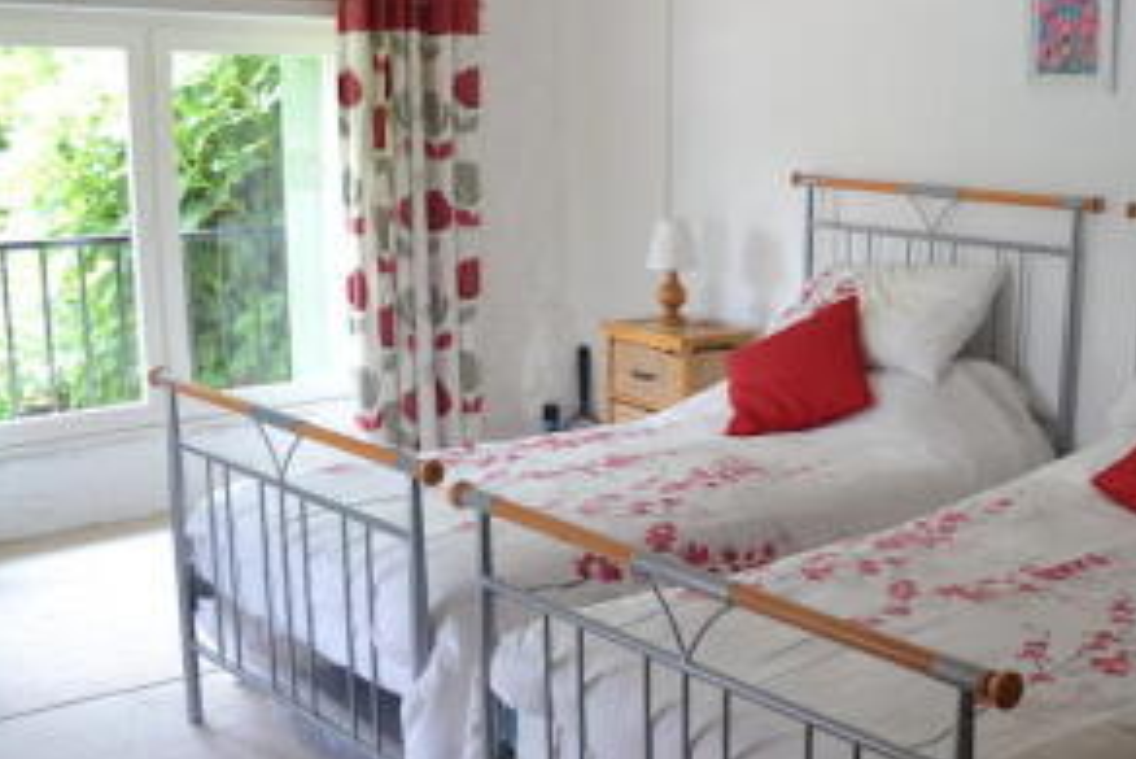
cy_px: 422
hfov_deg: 42.7
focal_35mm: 44
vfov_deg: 30.5
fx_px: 1389
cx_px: 887
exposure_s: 1/100
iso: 400
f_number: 5
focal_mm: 18
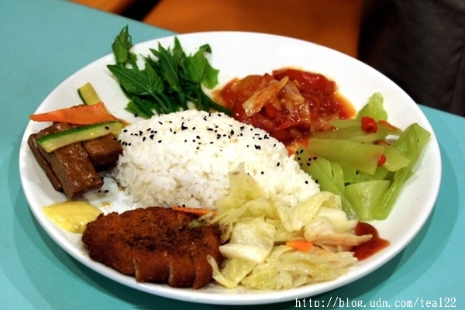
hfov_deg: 34.2
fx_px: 756
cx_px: 232
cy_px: 155
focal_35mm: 58
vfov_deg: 23.2
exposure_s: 1/60
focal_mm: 39
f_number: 5
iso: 1250
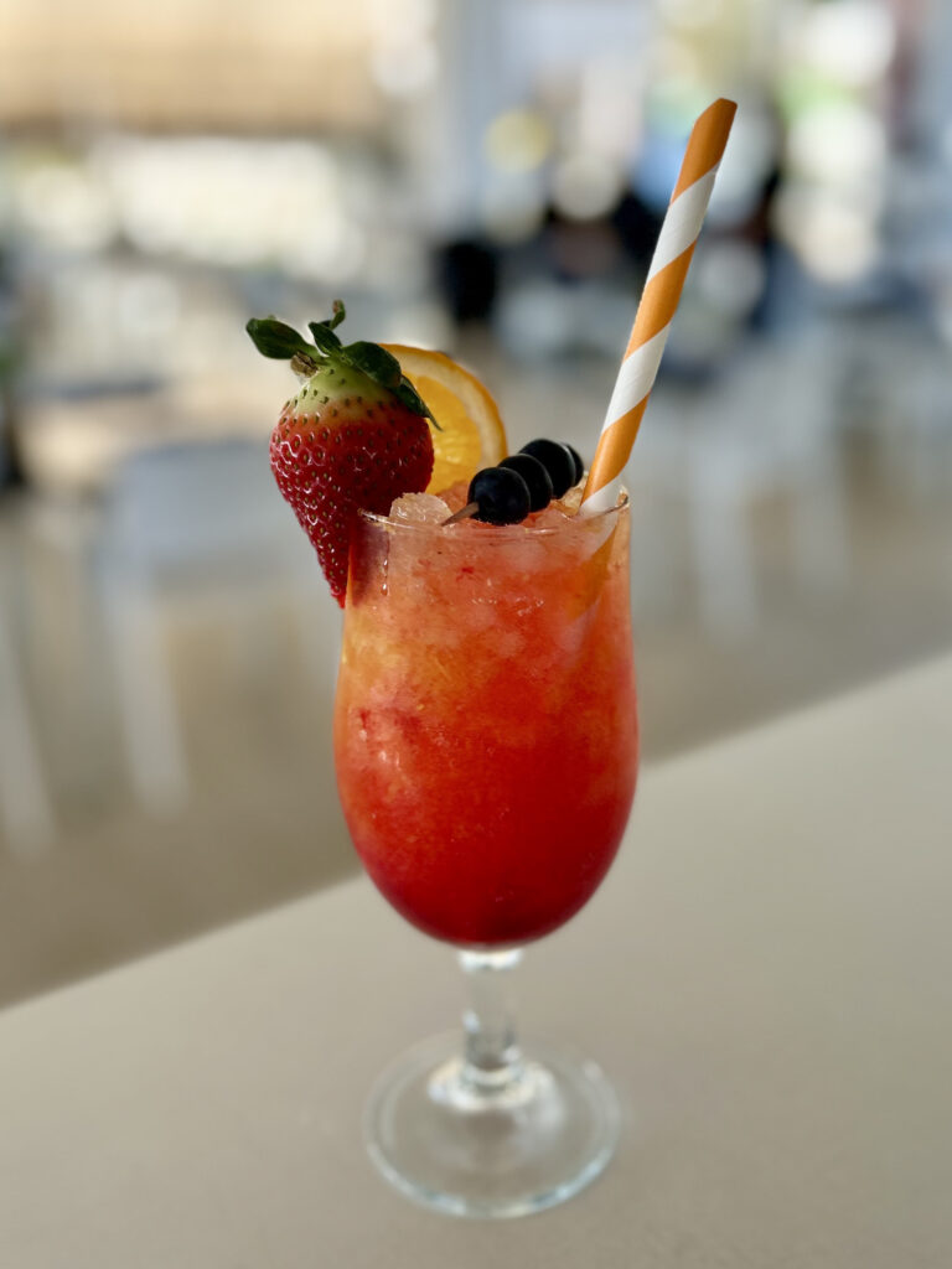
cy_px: 634
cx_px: 476
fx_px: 953
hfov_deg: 53.1
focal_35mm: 26
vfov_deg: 67.3
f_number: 1.5
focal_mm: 5.7
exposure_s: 1/575
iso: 50
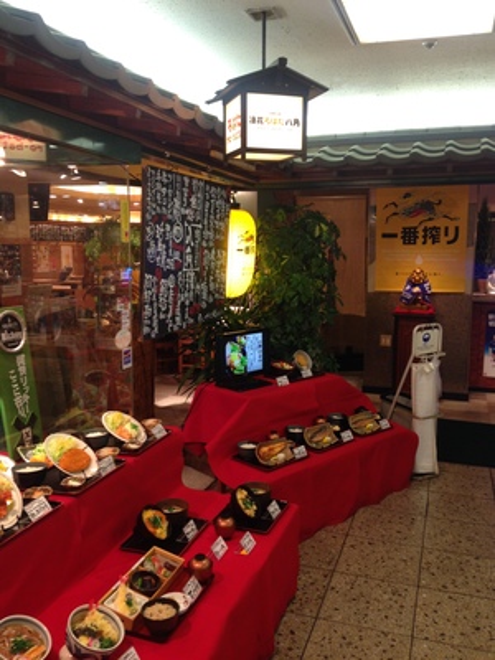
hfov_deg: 42.9
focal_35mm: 33
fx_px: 629
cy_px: 330
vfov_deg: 55.4
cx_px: 248
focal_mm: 4.12
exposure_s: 1/20
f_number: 2.4
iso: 80
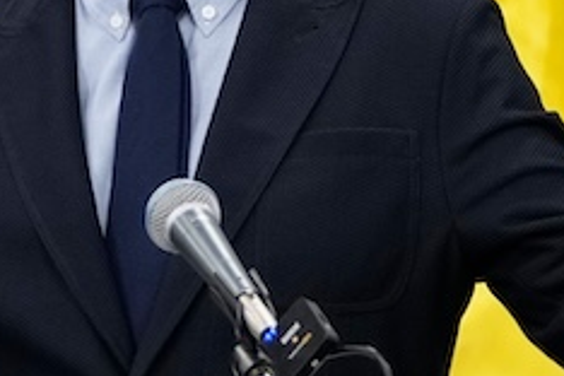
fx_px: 12517
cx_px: 176
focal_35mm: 799
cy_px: 215
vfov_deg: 1.7
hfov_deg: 2.6
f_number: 2.8
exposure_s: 1/200
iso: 640
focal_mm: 104
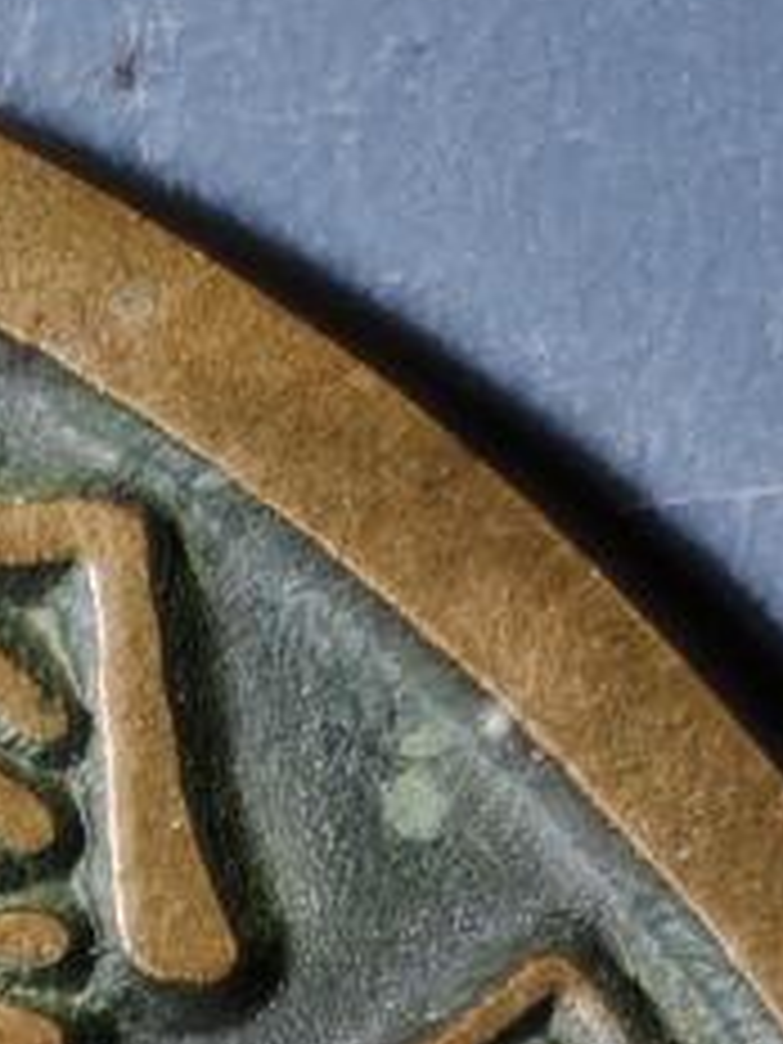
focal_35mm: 388
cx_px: -1386
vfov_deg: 4.9
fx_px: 11702
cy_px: 2754
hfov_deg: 3.7
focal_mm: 5.85
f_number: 1.63
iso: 100
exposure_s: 1/100
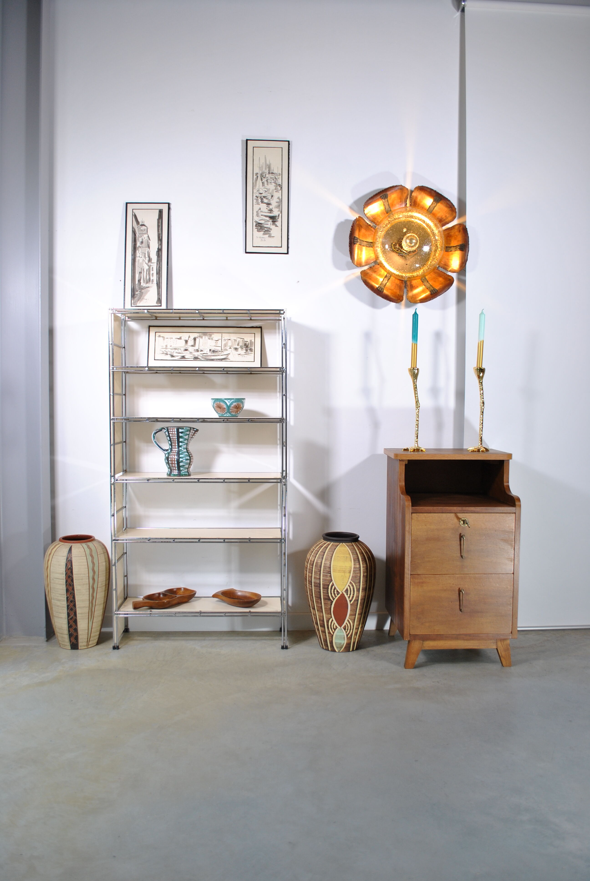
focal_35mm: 30
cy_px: 440
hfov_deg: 43.7
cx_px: 295
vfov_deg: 61.9
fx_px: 735
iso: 200
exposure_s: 1/30
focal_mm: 20
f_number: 5
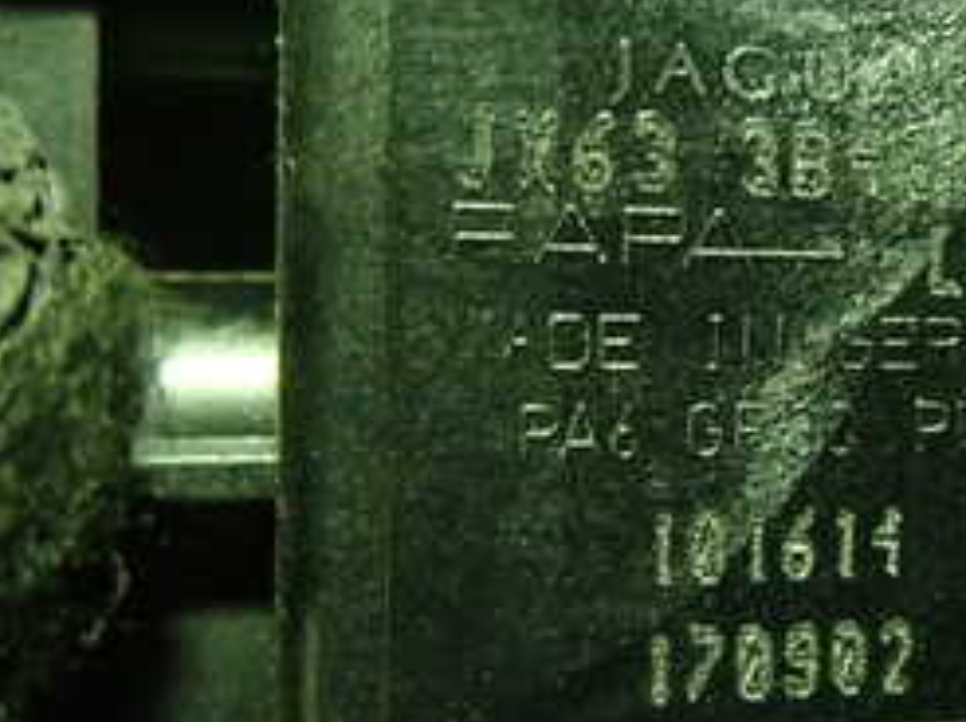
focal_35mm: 61
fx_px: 1701
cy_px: 330
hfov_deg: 30.4
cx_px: 856
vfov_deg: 24.0
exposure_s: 1/30
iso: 640
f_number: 2
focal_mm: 4.5
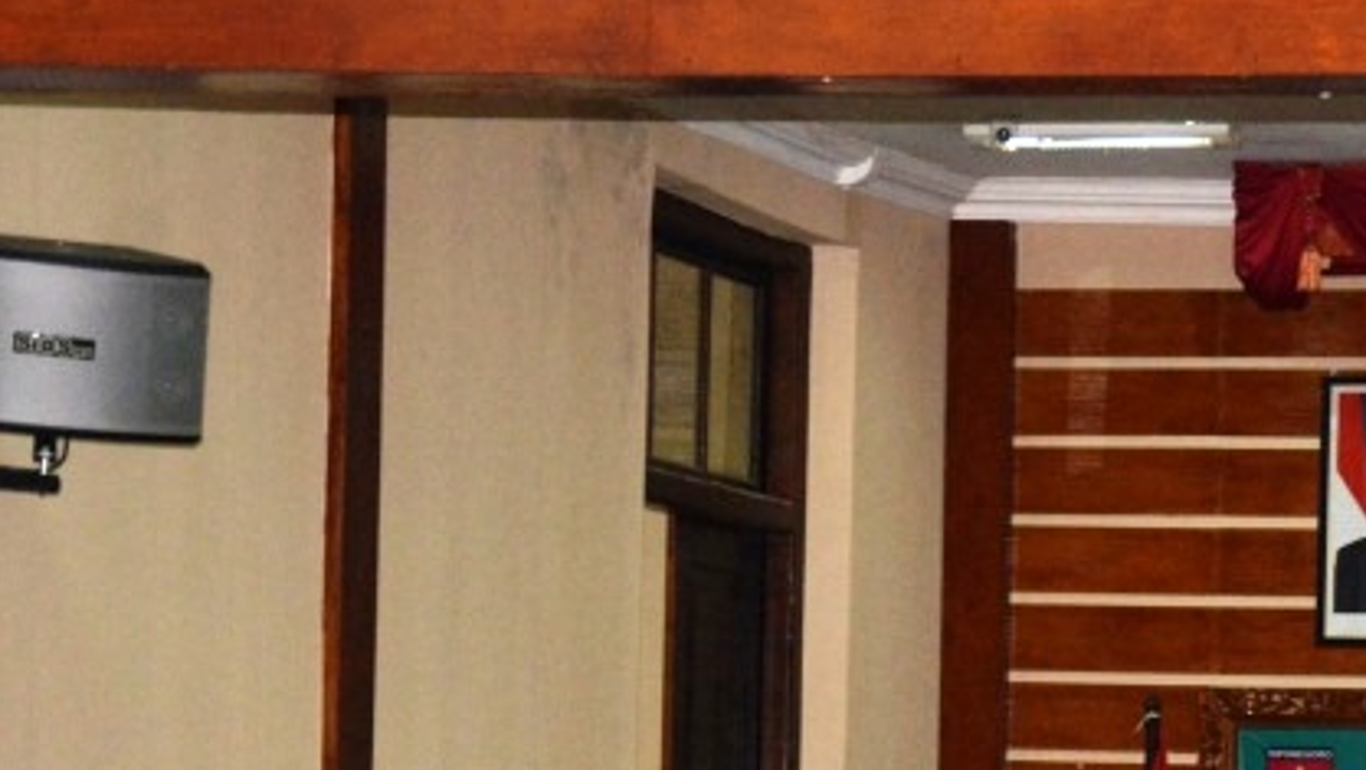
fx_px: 6279
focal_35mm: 173
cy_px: 963
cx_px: 1520
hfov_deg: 12.2
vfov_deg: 7.0
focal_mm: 45
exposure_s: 1/60
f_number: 4.8
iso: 800
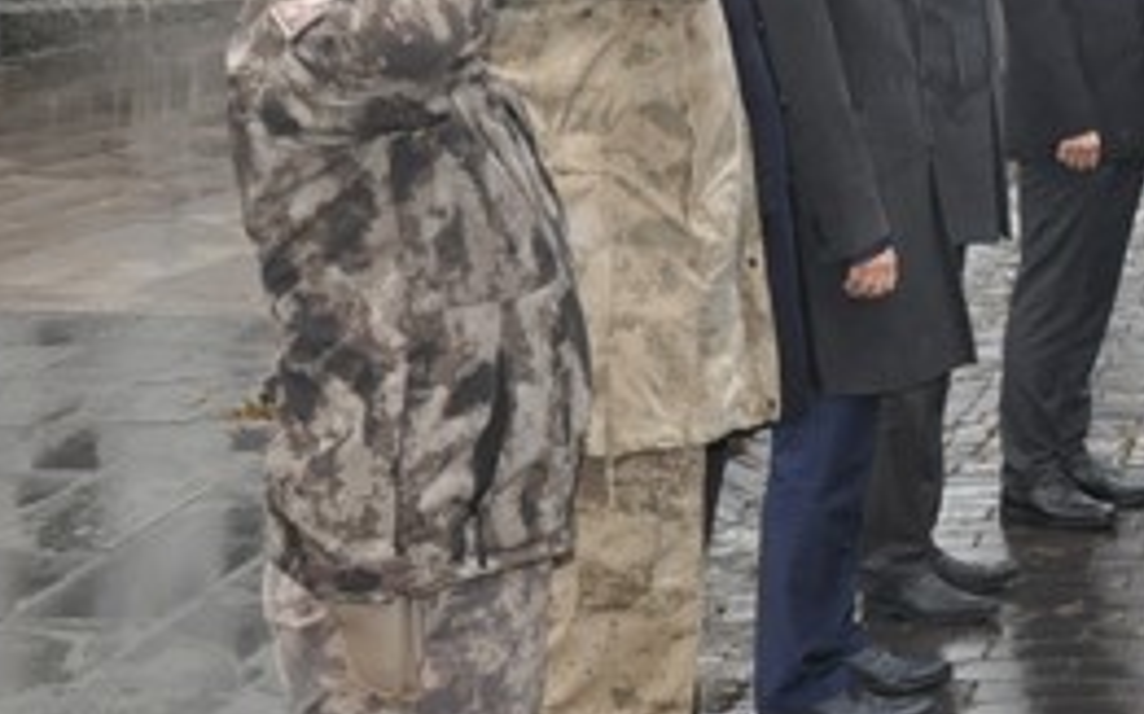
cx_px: 1175
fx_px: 3086
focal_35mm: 99
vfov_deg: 13.2
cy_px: 232
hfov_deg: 20.3
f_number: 13
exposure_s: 1/200
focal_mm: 26
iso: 1250
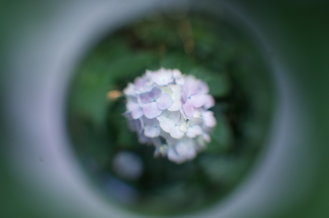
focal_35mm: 52
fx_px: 479
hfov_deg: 37.9
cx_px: 164
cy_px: 109
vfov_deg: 25.6
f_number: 3.5
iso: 100
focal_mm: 35
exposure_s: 1/30
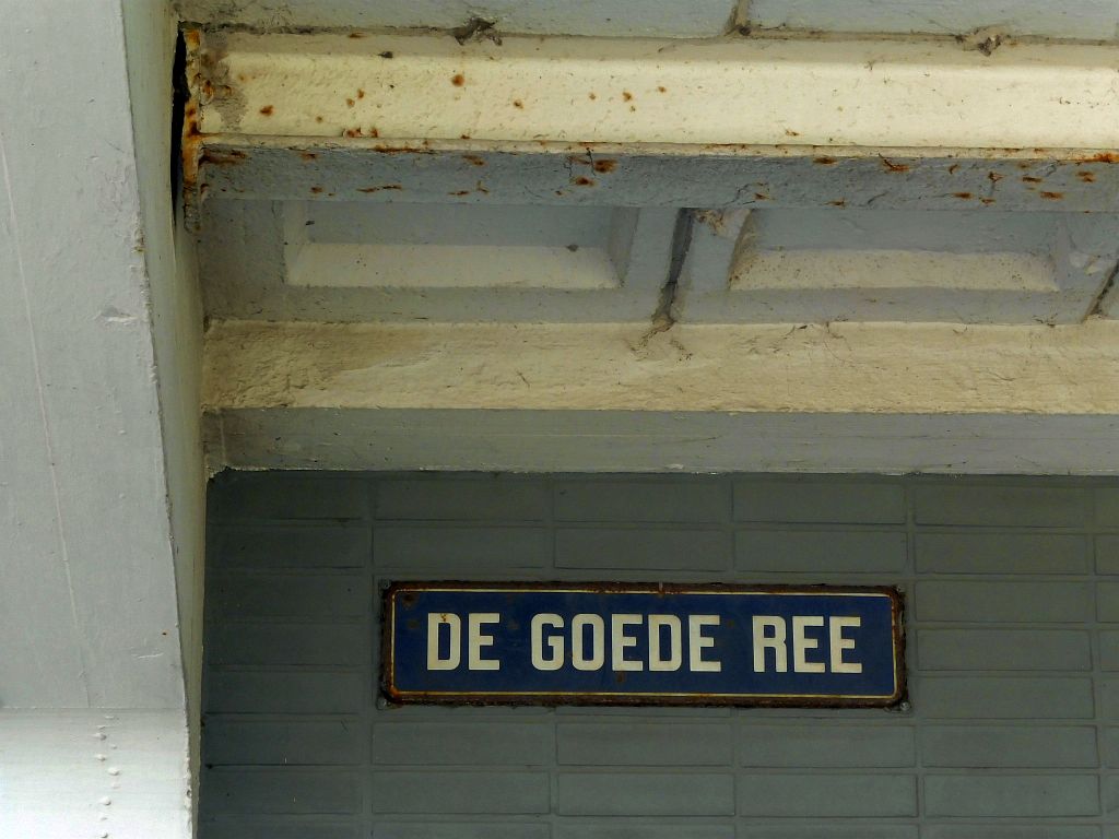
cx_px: 560
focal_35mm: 129
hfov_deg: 15.3
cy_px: 420
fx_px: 4170
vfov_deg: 11.5
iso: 320
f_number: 6.3
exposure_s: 1/100
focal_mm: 23.1
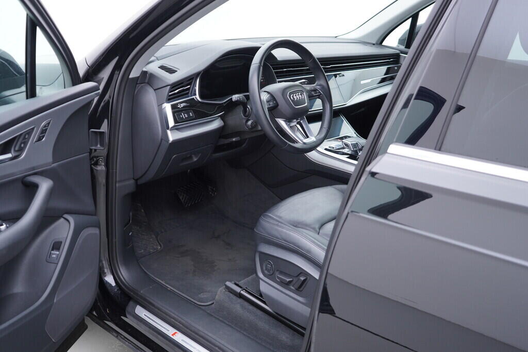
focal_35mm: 36
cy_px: 176
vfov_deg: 36.9
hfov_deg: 53.1
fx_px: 528
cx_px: 264
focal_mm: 24
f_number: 2.8
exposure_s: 1/40
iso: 160
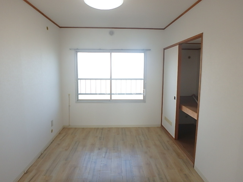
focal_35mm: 21
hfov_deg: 79.0
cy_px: 91
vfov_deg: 63.4
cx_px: 122
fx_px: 147
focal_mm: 3.7
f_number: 3.5
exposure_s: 1/100
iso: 125
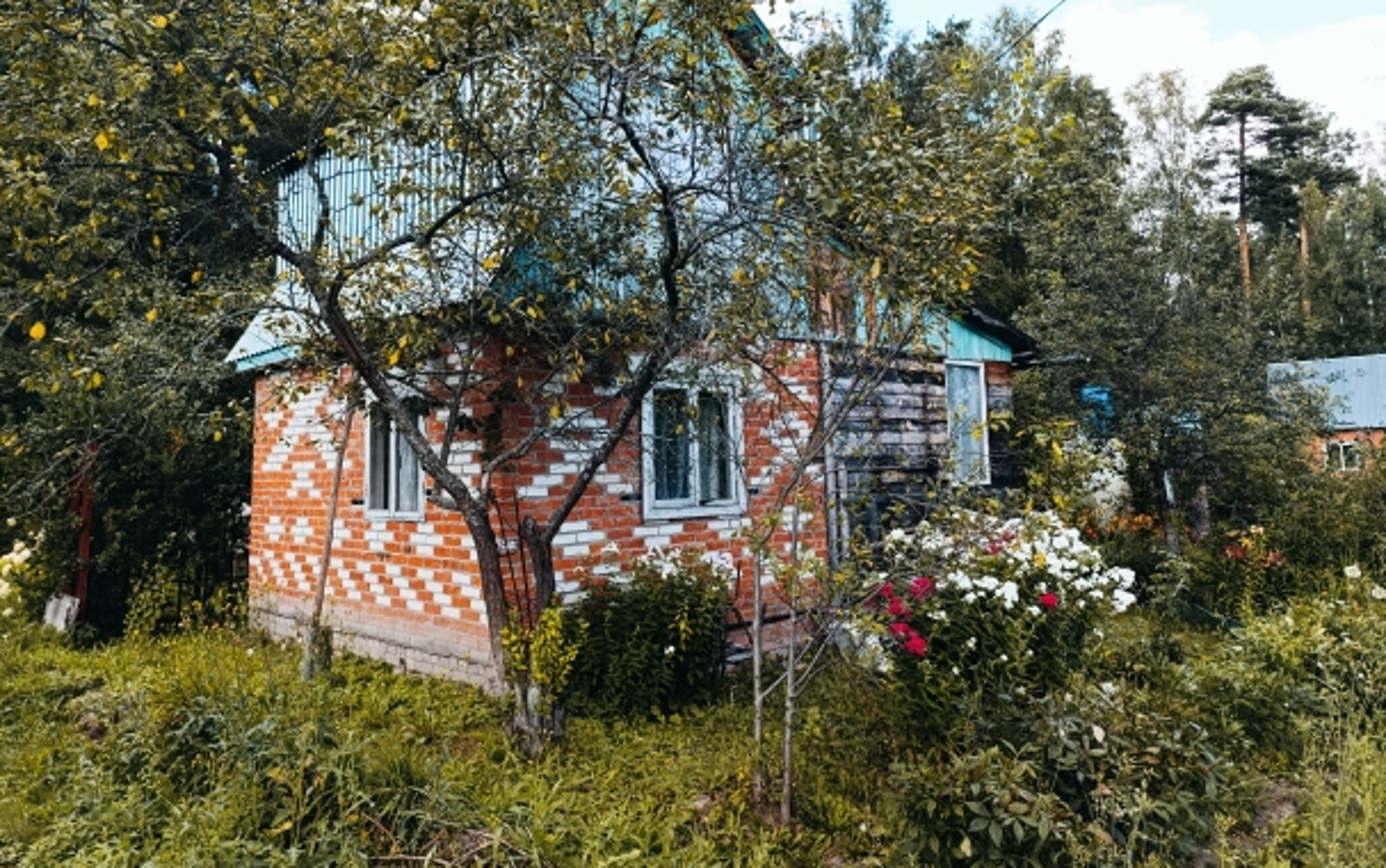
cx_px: 680
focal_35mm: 25
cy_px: 340
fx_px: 945
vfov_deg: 49.0
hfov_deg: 72.5
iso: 64
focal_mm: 6.14
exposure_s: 1/100
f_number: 1.6
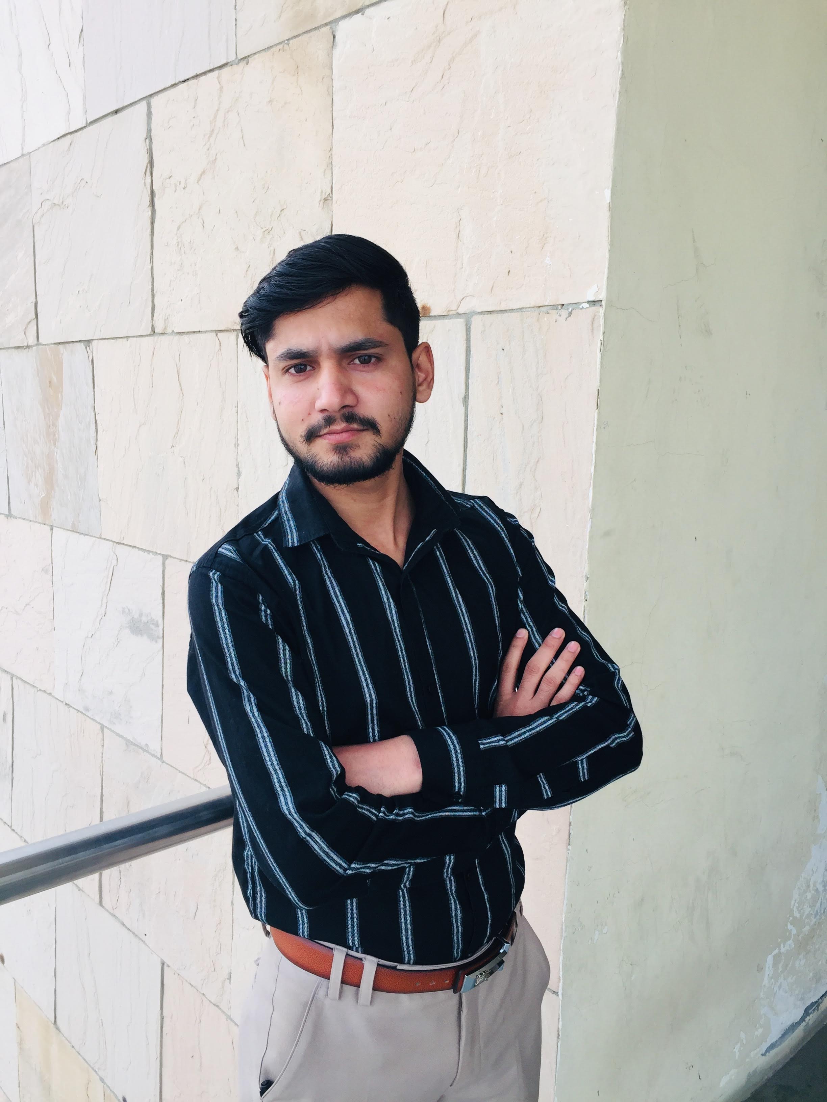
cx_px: 414
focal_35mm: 29
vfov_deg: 61.7
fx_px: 924
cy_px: 551
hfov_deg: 48.2
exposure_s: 1/324
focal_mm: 4.15
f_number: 2.2
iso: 32
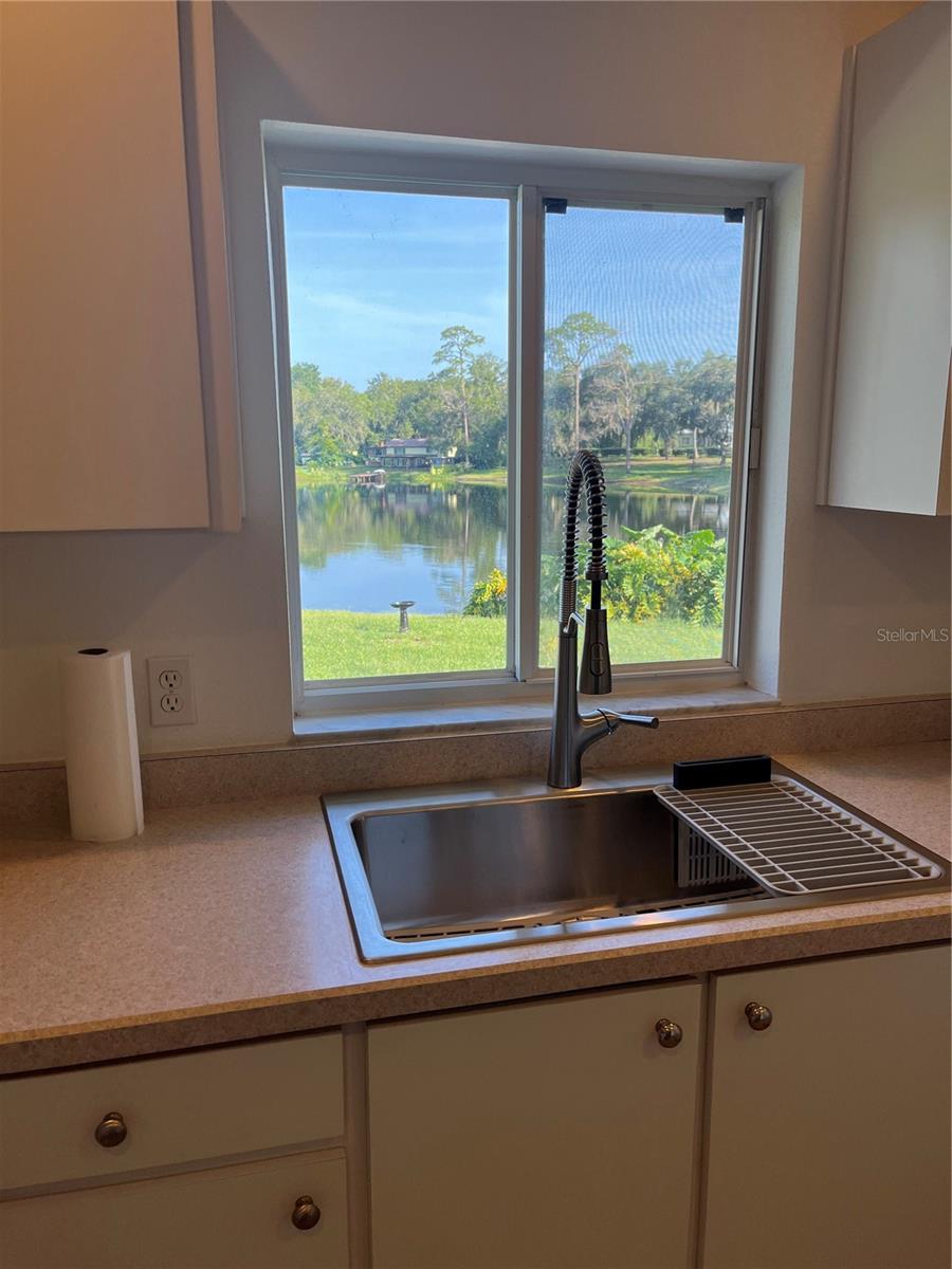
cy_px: 634
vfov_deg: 67.3
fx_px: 953
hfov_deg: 53.1
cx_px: 476
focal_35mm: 26
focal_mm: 5.1
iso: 50
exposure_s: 1/348
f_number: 1.6
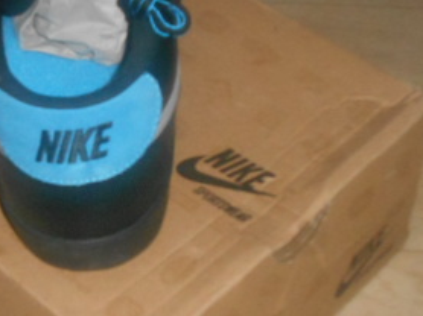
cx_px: 111
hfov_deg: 18.5
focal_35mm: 106
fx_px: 1294
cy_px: 146
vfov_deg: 13.9
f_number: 12.8
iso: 640
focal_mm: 8.3
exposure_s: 1/30
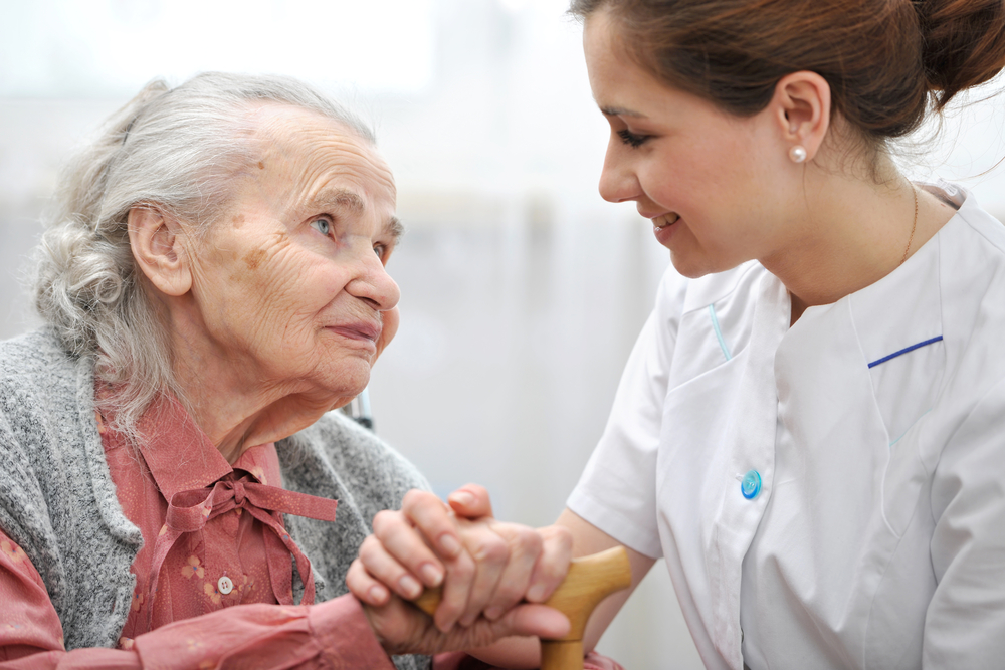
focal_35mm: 140
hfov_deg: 14.7
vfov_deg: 9.8
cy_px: 335
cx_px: 502
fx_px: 3909
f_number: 3.5
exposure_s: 1/200
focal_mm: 140
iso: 160
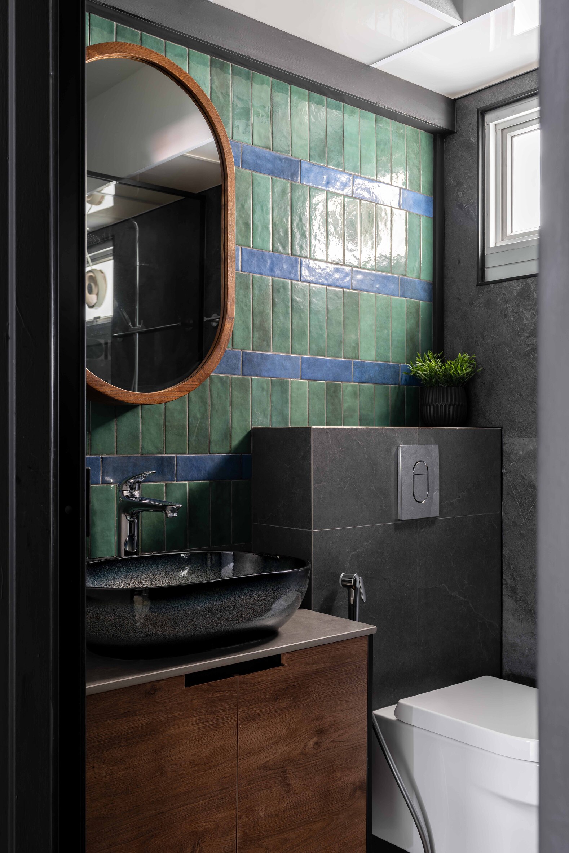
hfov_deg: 37.9
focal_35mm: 35
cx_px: 284
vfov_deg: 54.4
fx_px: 830
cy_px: 426
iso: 100
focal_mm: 35
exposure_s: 8
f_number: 8
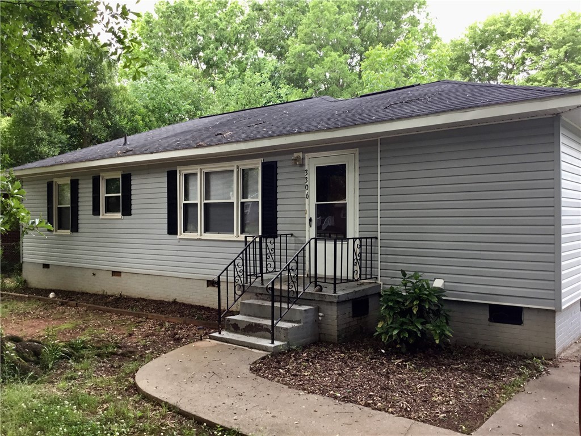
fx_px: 520
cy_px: 218
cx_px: 290
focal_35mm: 31
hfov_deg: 58.4
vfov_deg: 45.4
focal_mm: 3.3
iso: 40
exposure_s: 1/120
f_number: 2.4
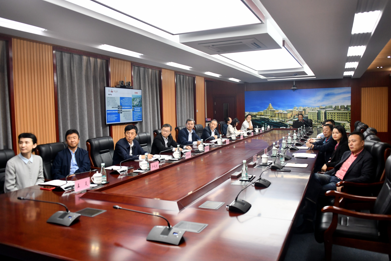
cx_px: 194
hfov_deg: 63.7
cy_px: 129
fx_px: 315
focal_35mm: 29
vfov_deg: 45.0
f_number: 3.5
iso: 1000
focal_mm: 28
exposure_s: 1/320
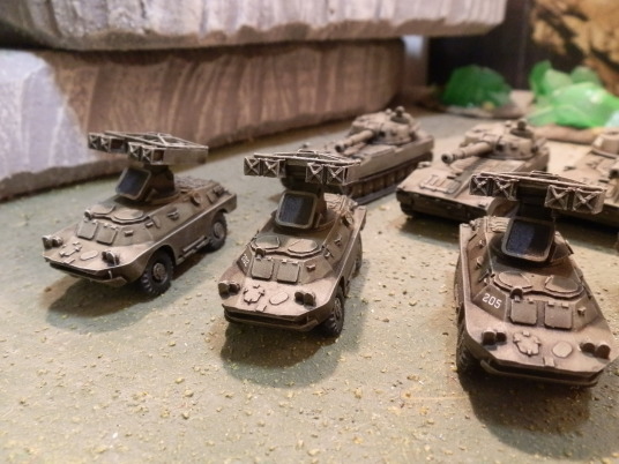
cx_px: 310
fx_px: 501
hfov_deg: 63.4
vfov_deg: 49.7
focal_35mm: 28
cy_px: 232
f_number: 3.1
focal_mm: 5
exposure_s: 1/40
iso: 400
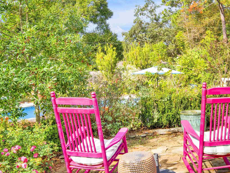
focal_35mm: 32
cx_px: 155
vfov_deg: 44.0
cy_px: 72
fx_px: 213
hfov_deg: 55.5
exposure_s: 1/100
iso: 200
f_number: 11
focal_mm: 18
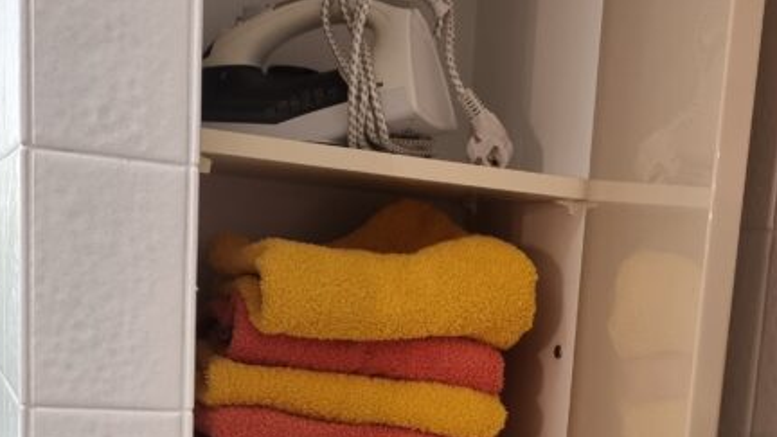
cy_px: 532
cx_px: 549
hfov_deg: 33.4
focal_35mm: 62
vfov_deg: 18.4
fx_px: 1277
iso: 200
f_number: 1.8
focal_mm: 6.7
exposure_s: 1/50
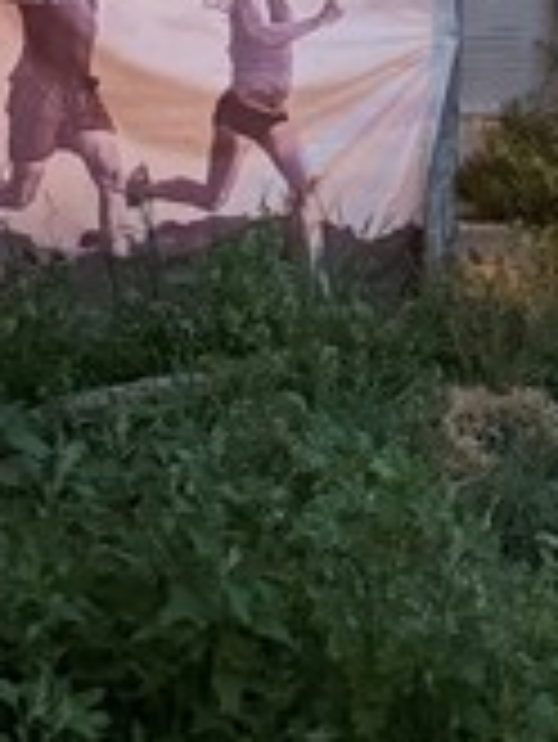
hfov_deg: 15.8
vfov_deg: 17.6
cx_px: 144
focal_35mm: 93
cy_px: -535
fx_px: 1996
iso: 800
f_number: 1.78
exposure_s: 1/30
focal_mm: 6.76
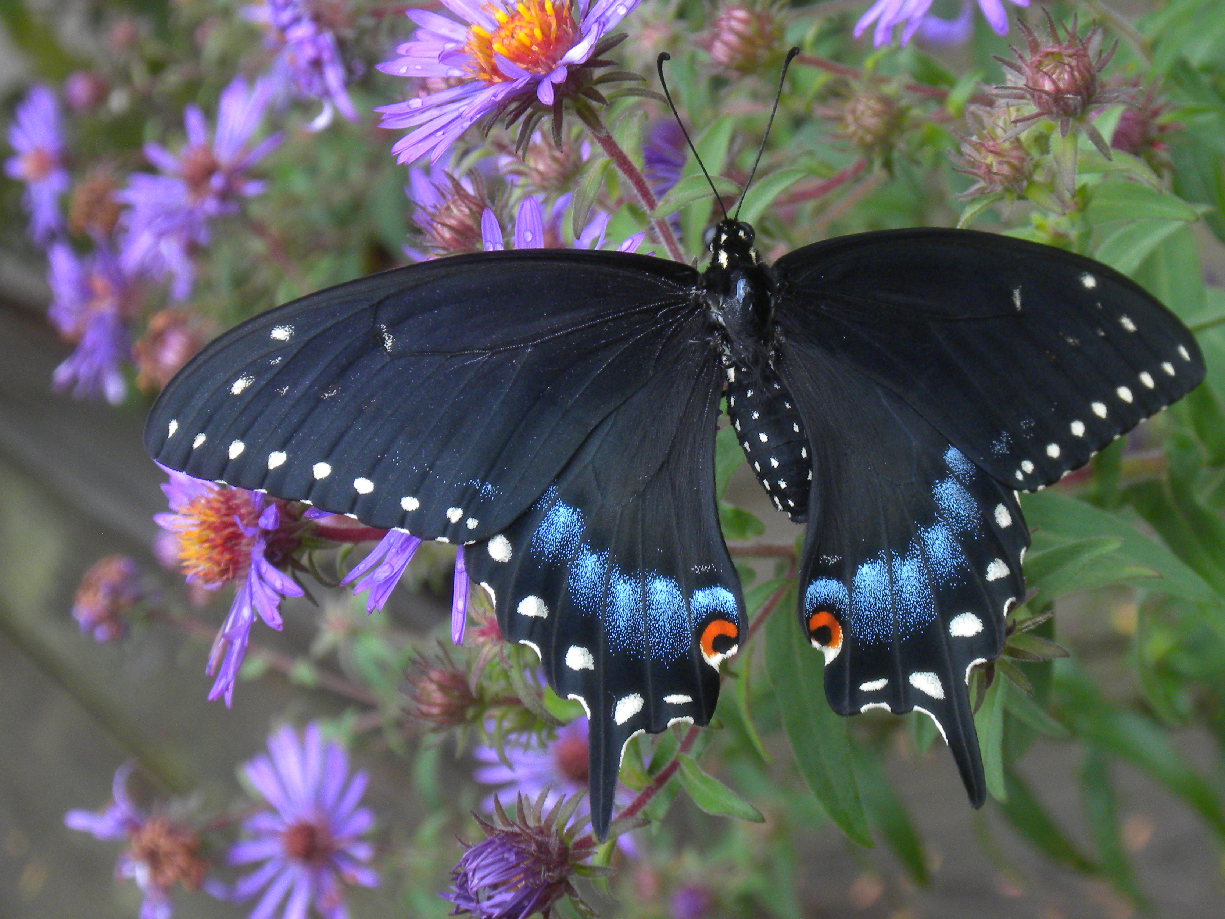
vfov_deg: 14.5
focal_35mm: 102
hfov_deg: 19.2
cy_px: 518
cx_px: 724
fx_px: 3610
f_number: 5.1
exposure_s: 1/59.1
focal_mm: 15
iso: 146
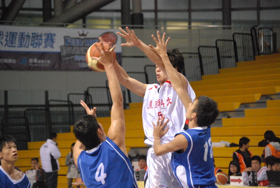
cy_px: 94
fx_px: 1111
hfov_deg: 14.4
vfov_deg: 9.7
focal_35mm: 142
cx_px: 140
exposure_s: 1/250
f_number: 4.8
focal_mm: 95
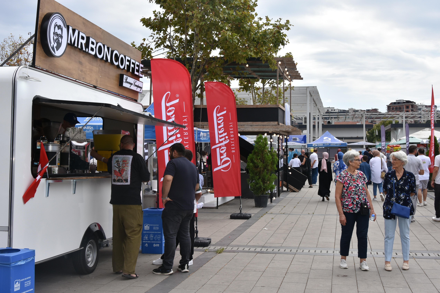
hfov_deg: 43.6
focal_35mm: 45
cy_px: 146
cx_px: 220
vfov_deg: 29.9
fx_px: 550
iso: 200
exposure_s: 1/250
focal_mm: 30
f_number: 13
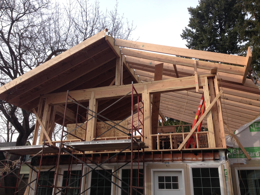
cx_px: 130
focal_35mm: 33
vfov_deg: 43.0
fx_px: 248
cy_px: 98
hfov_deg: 55.3
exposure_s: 1/645
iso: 50
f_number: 2.4
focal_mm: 4.12
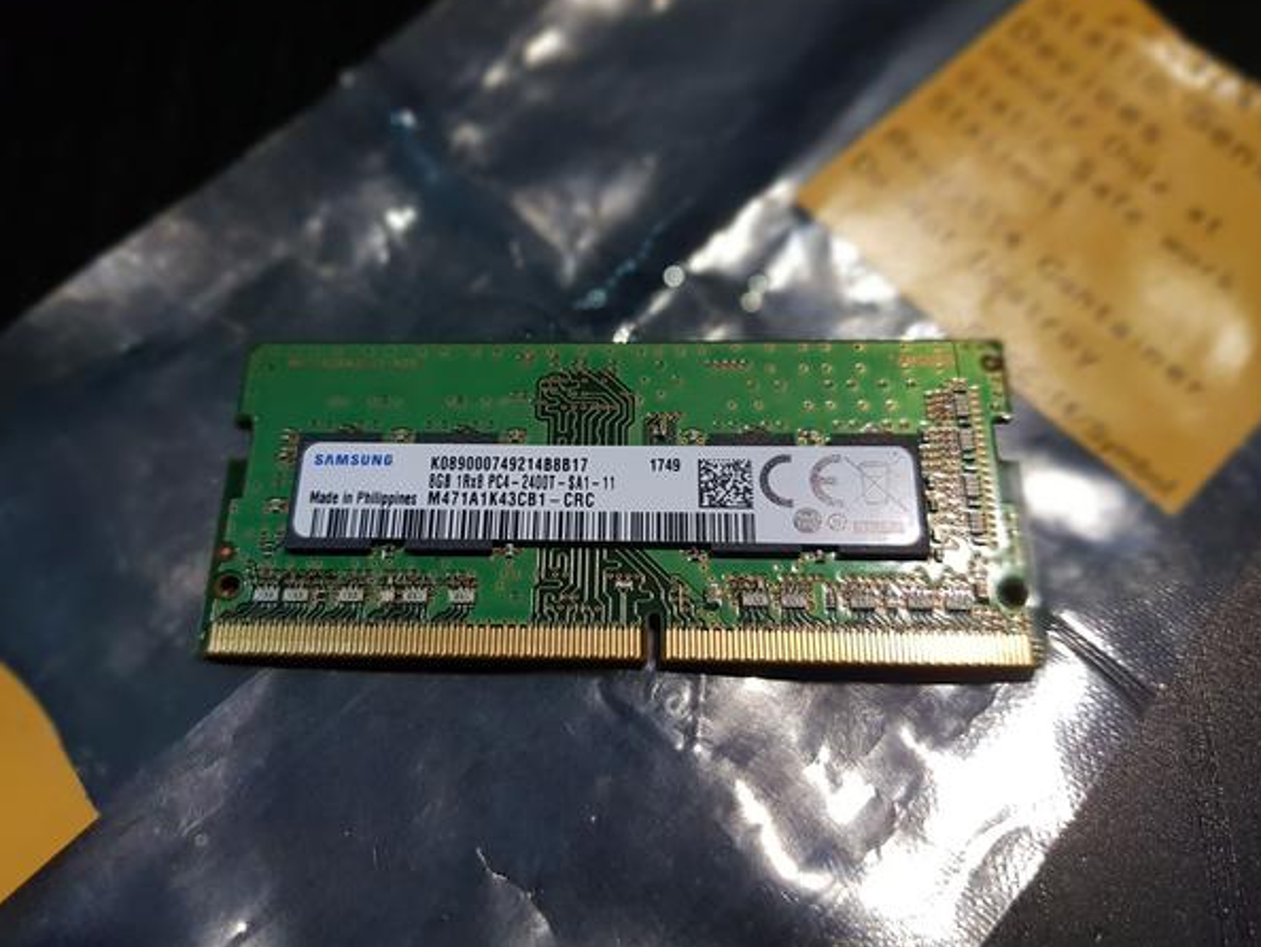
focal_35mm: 28
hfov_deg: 63.4
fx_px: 1020
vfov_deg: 49.8
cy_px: 480
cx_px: 594
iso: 200
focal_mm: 4.2
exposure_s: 1/13
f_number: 1.7
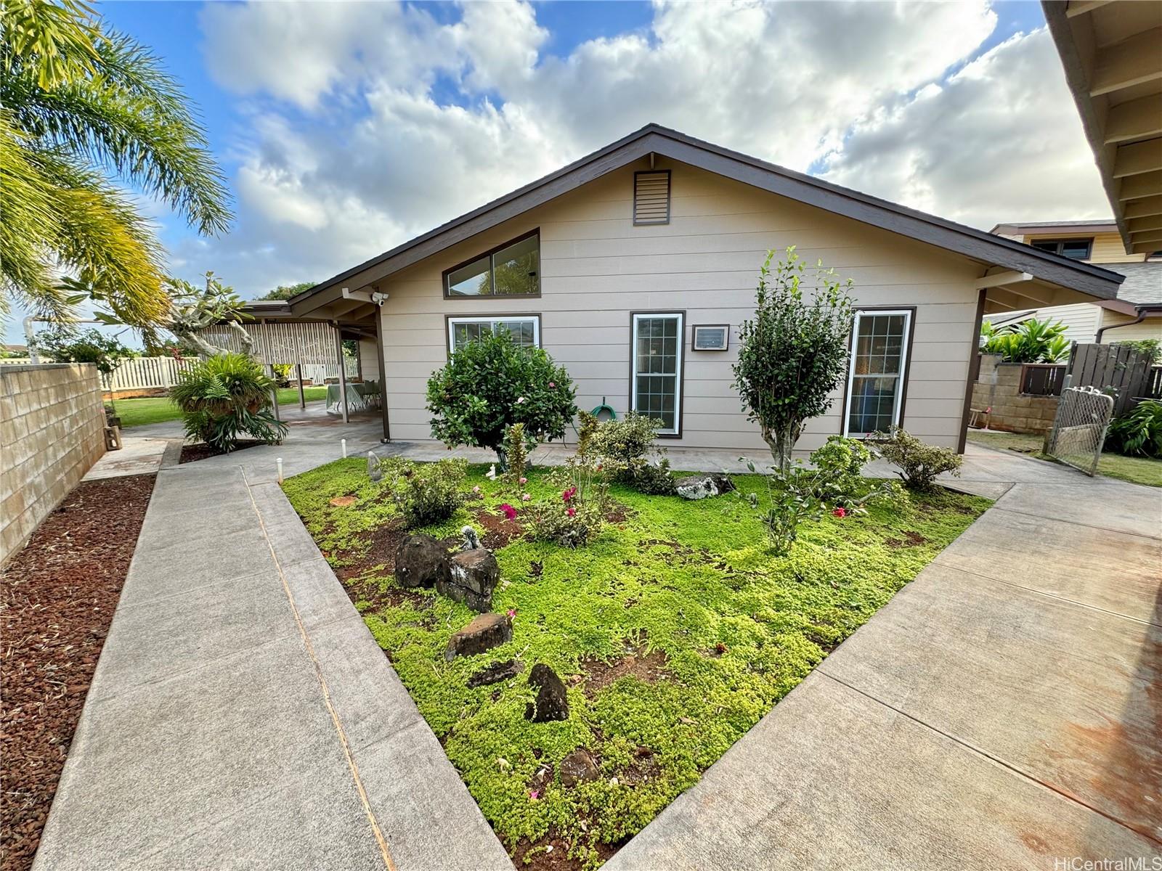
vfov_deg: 85.7
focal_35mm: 14
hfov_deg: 102.1
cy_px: 436
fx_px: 470
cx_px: 581
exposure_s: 1/167
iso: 40
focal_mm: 2.22
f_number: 2.2
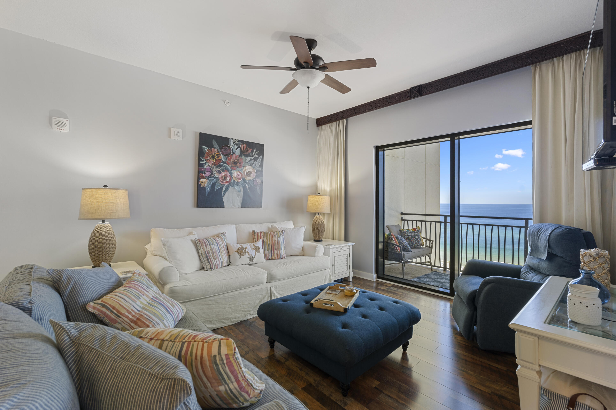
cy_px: 205
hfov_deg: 95.0
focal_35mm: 16
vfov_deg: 72.1
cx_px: 308
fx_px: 282
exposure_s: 1/8
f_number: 8
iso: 320
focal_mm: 16.5
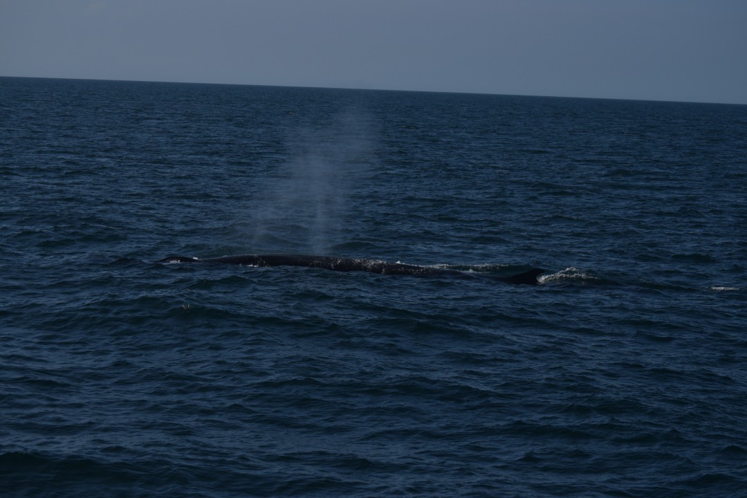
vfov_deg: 11.7
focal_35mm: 117
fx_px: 2428
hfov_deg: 17.5
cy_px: 249
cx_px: 374
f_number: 7.1
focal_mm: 78
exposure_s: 1/4000
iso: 200
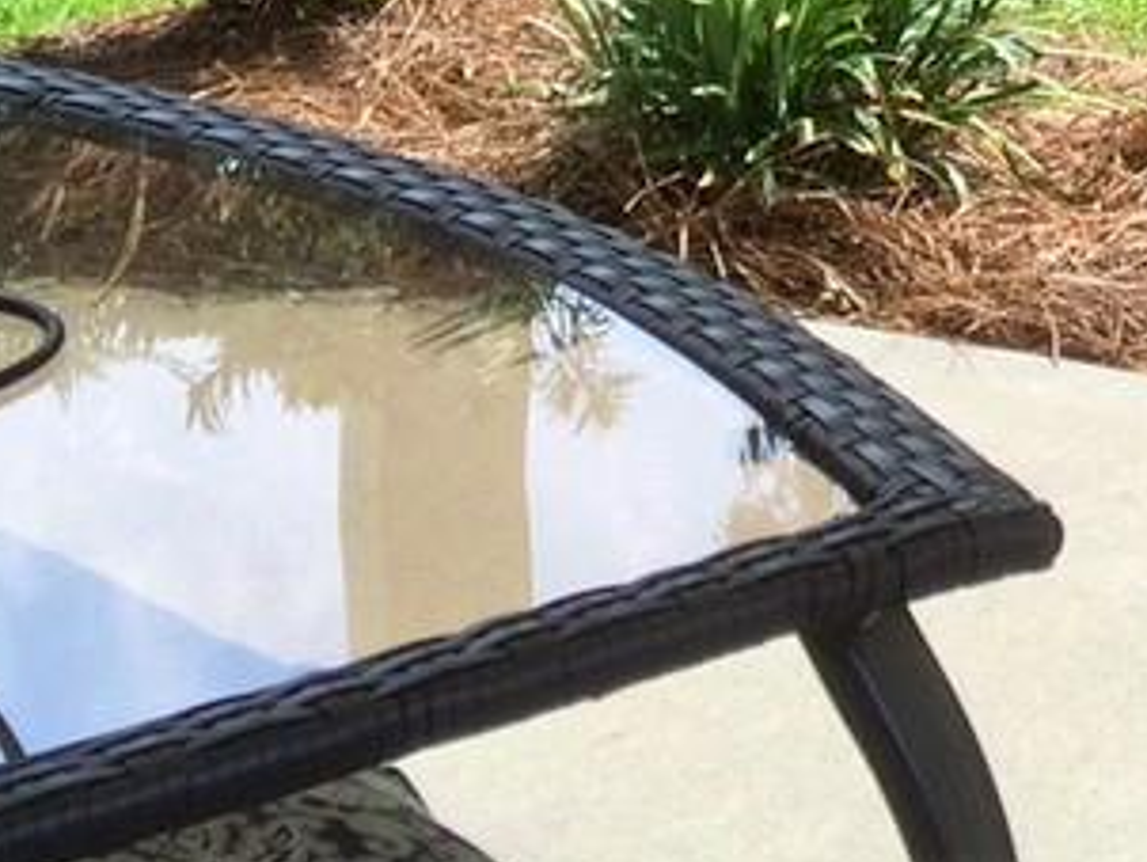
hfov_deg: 14.0
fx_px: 4211
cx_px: 1979
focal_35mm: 127
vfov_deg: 10.6
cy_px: -938
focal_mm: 4.12
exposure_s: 1/805
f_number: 2.2
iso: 32
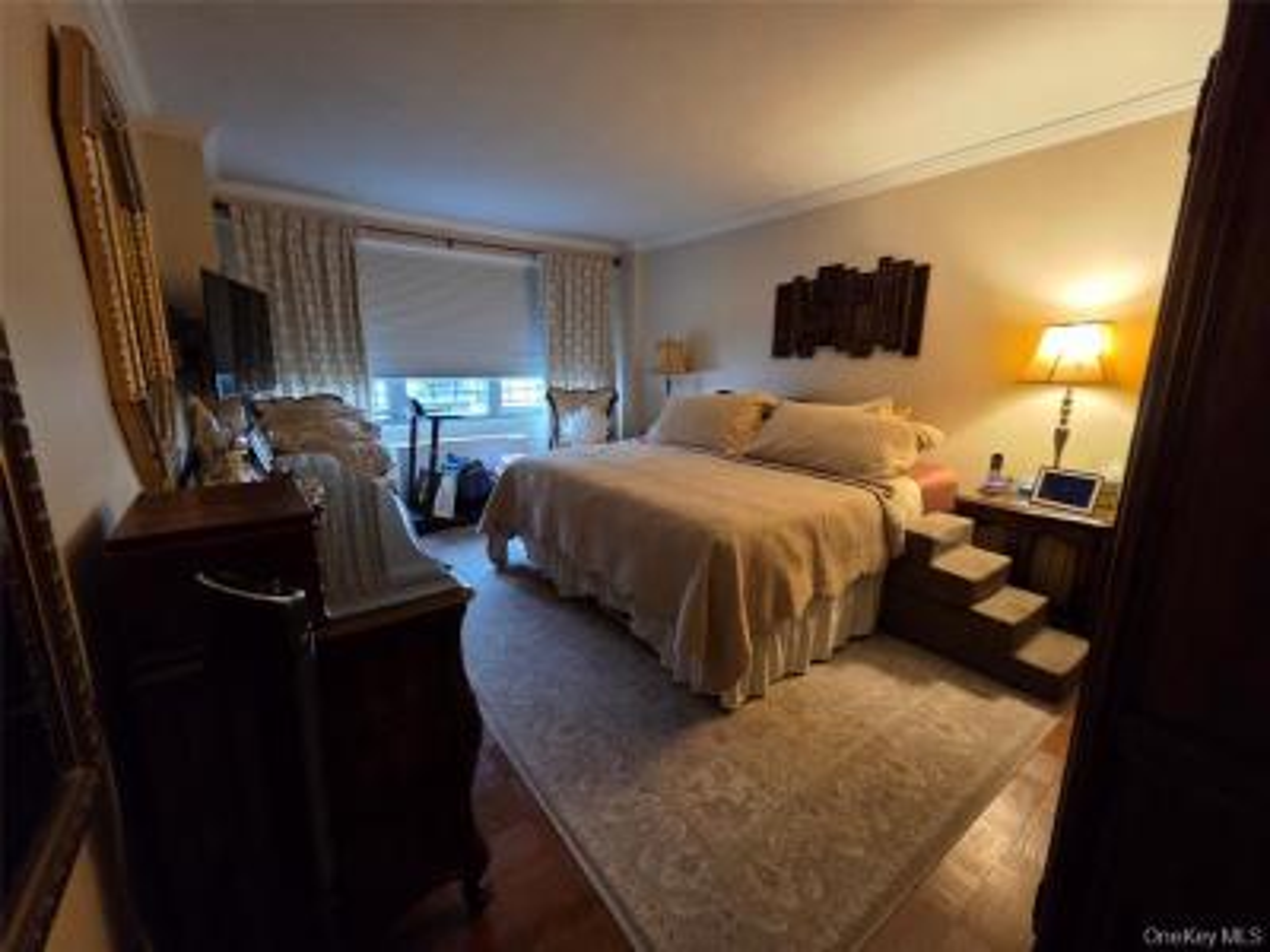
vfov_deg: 89.9
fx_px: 477
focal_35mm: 13
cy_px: 476
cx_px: 635
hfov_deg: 106.2
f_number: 2.2
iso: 640
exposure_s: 1/60
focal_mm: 2.2
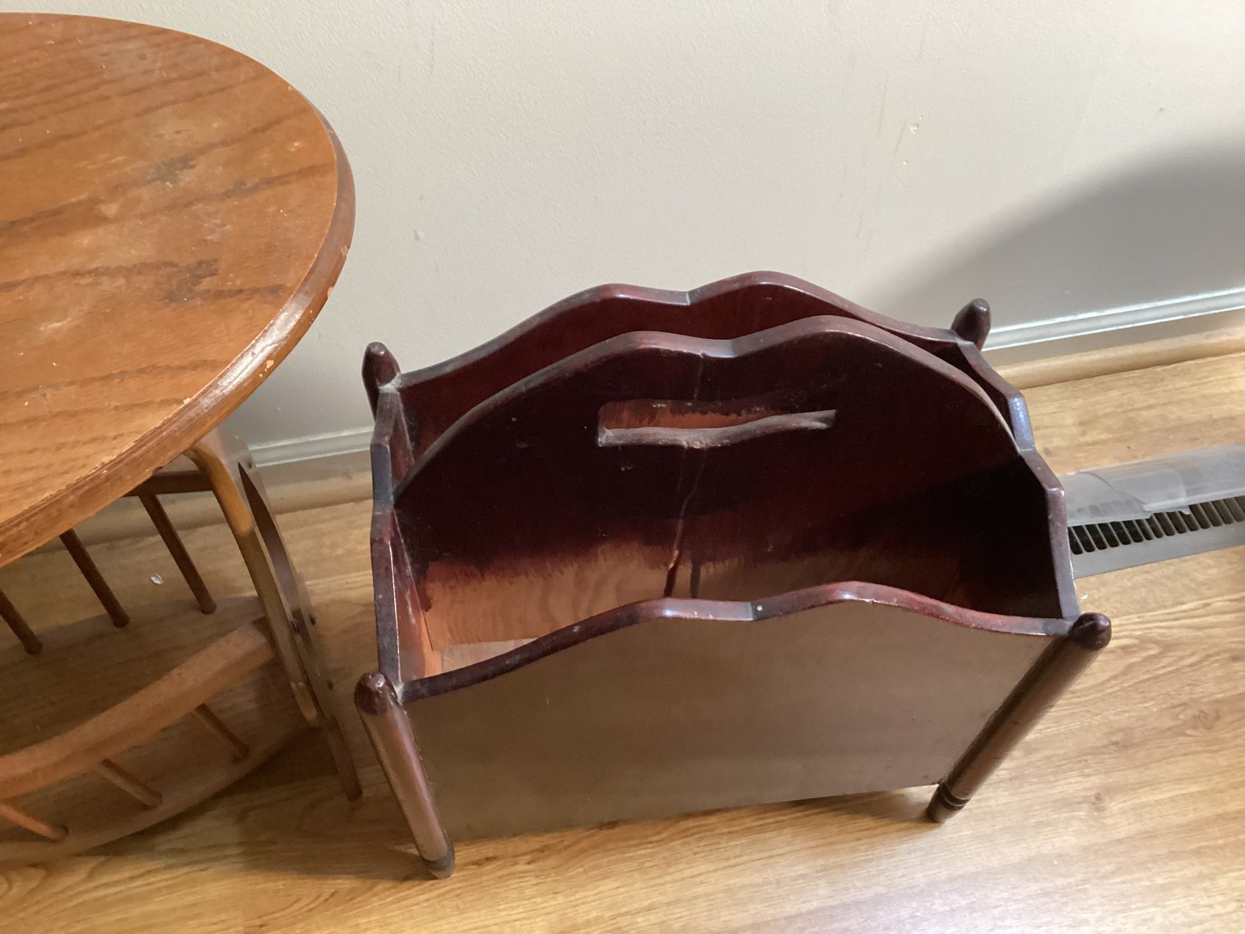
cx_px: 622
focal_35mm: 31
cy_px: 467
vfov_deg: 45.4
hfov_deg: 58.3
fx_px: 1115
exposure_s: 1/60
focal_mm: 3.3
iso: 320
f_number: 2.4
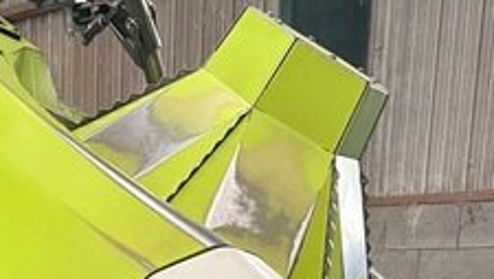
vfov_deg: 11.9
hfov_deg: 23.9
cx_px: 70
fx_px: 1141
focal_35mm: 87
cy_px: 612
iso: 640
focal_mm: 6.76
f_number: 1.78
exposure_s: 1/50
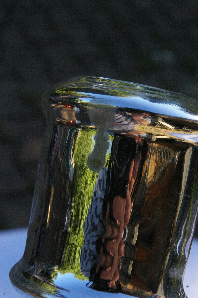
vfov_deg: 49.6
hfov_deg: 34.1
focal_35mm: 39
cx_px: 99
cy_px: 149
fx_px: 322
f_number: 11
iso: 1600
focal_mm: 26
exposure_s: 1/250
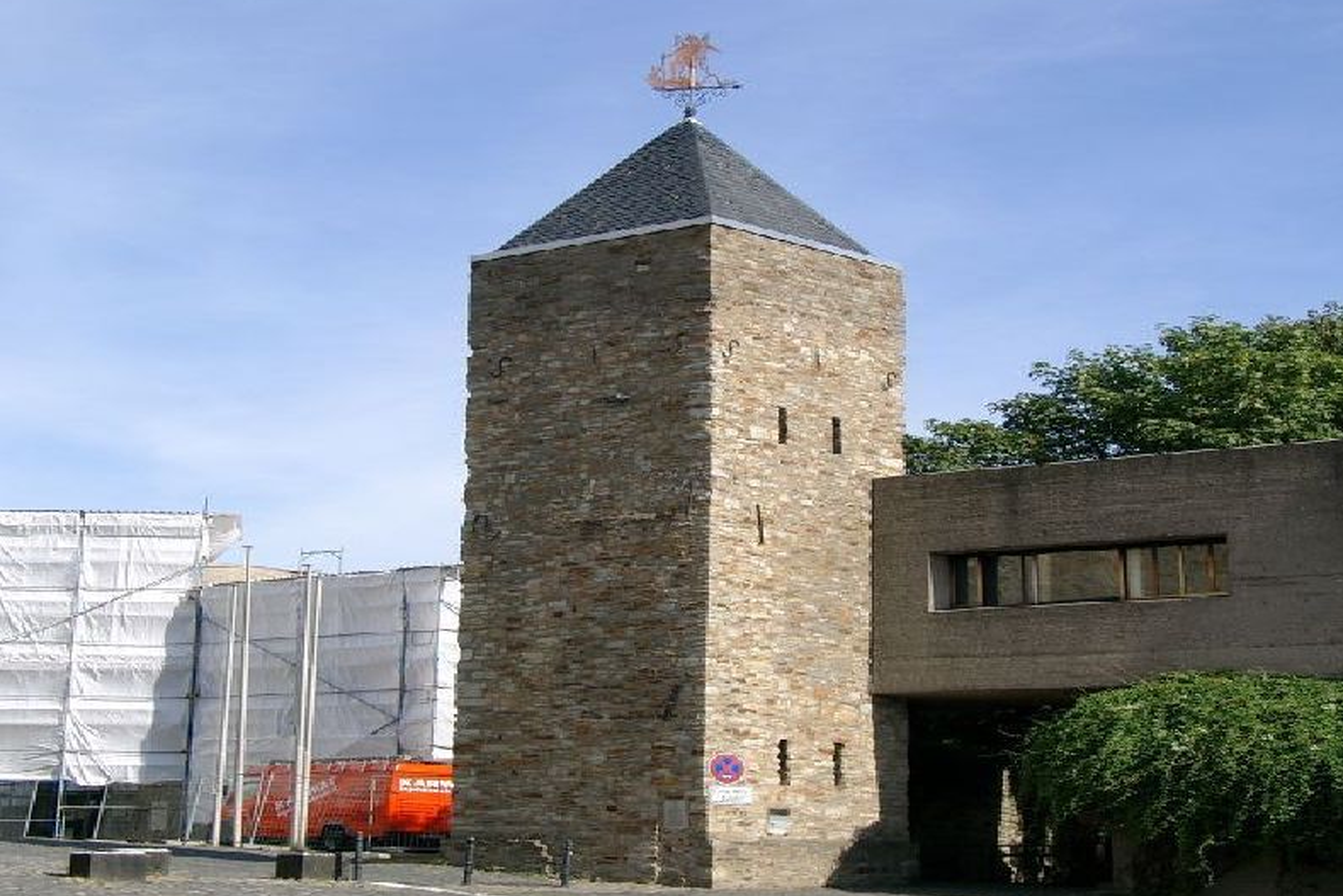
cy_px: 459
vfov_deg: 22.6
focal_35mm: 60
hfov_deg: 33.4
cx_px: 678
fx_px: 2239
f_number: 4
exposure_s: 1/622
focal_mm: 11.76
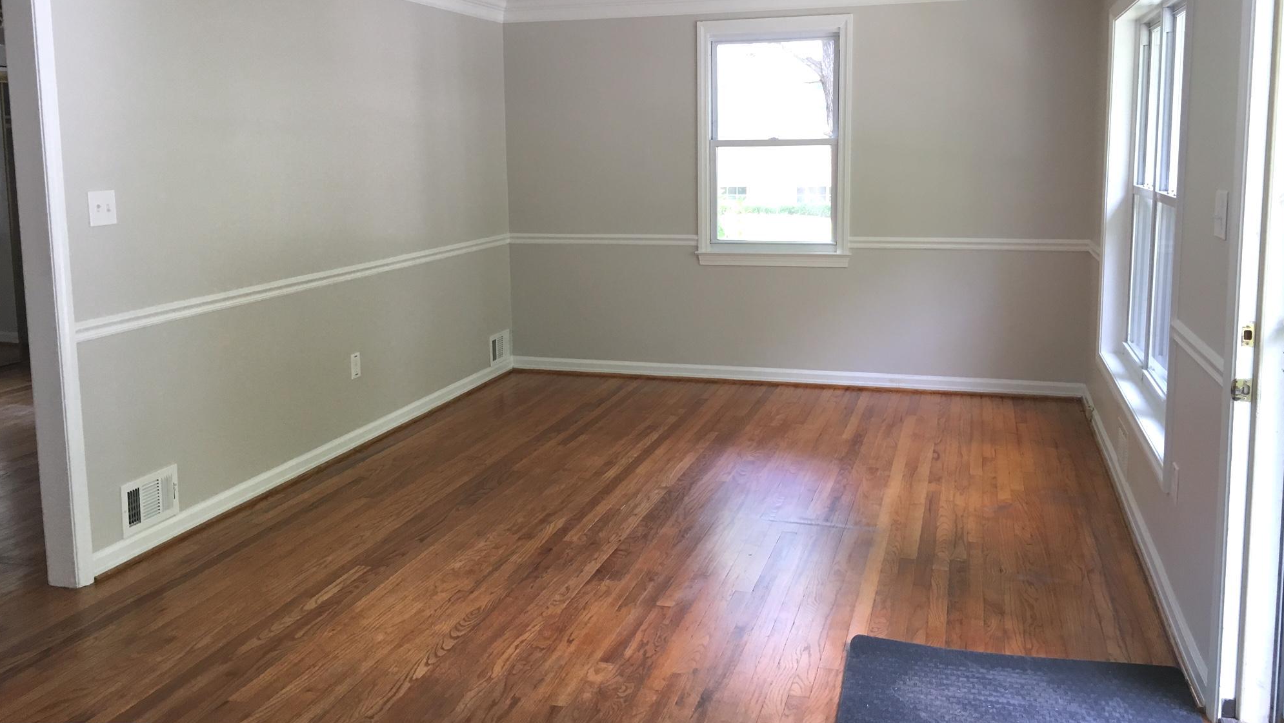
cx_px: 642
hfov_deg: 61.0
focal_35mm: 32
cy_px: 288
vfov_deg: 36.6
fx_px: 1090
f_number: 2.2
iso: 40
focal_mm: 4.15
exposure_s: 1/30
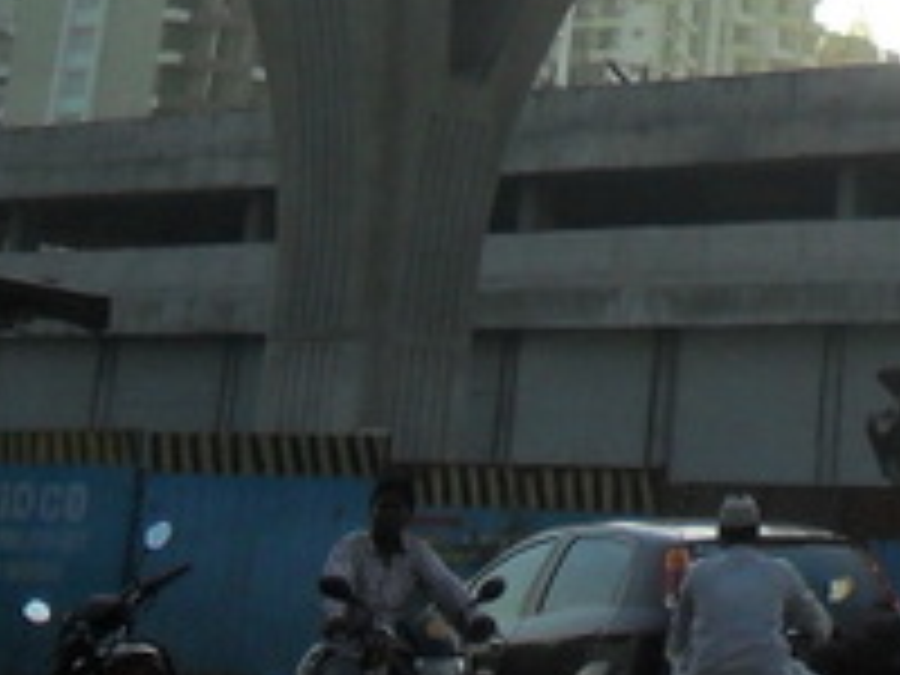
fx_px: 2808
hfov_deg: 17.0
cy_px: -486
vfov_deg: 12.6
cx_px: 1202
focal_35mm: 108
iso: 100
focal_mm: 4.9
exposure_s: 1/1000
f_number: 3.5
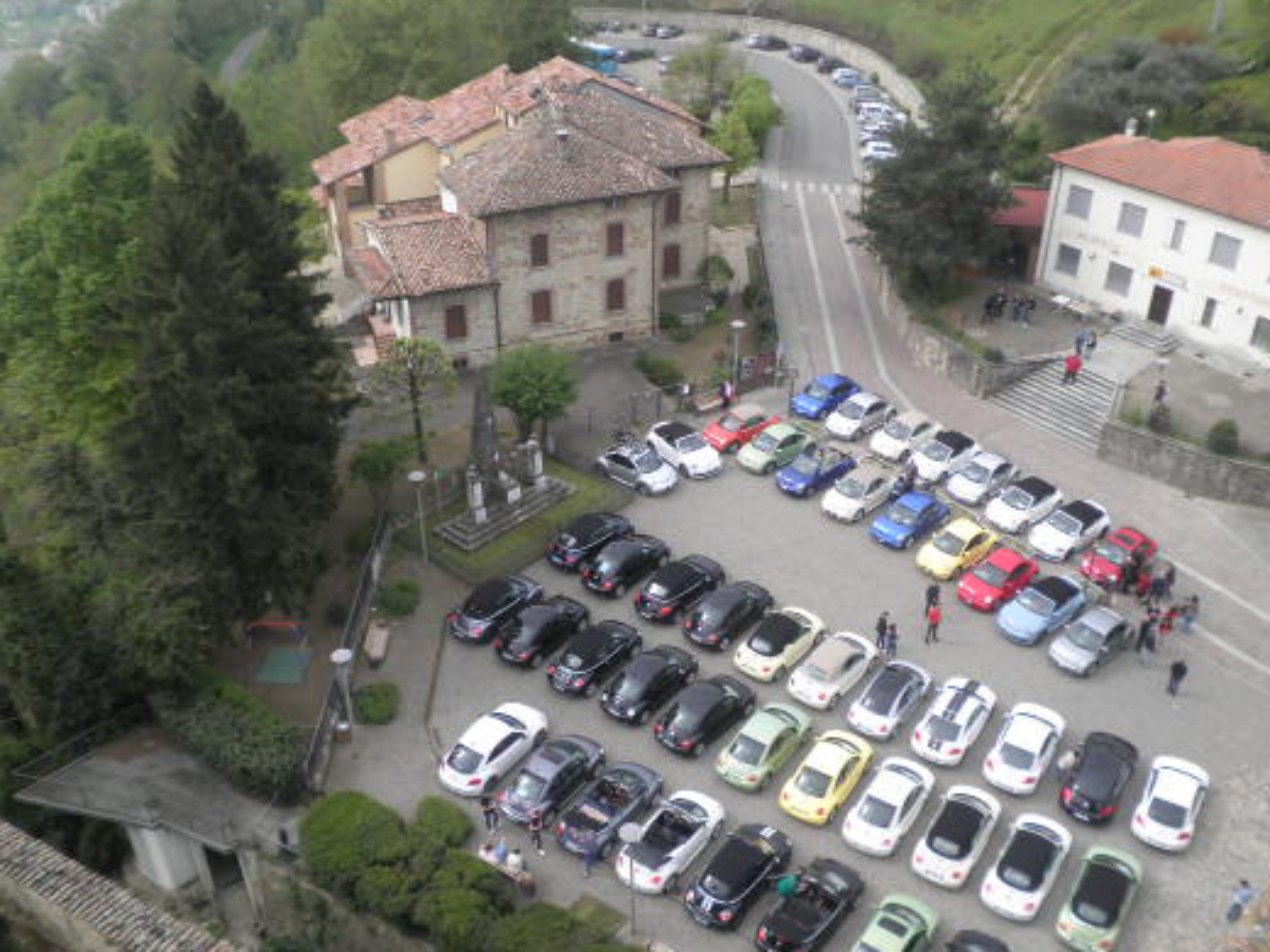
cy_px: 530
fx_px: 1174
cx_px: 701
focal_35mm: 32
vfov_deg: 44.1
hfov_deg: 56.7
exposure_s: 1/100
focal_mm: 4.7
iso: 64
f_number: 7.8
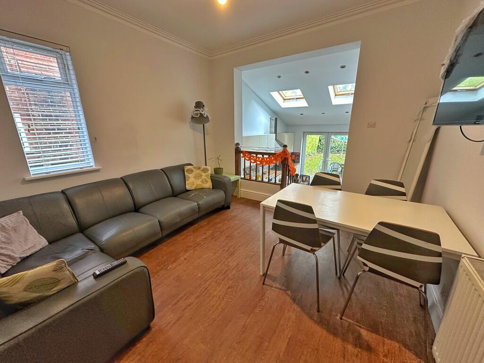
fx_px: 196
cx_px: 242
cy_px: 182
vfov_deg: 85.7
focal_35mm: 14
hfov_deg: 102.1
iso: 160
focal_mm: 2.22
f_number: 2.2
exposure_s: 1/50
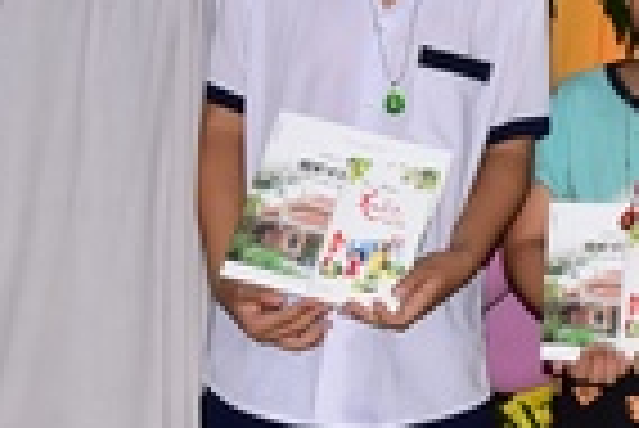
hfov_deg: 12.0
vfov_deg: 8.6
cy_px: 32
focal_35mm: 160
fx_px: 2843
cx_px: 1076
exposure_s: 1/100
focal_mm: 35
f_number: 7.1
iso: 640
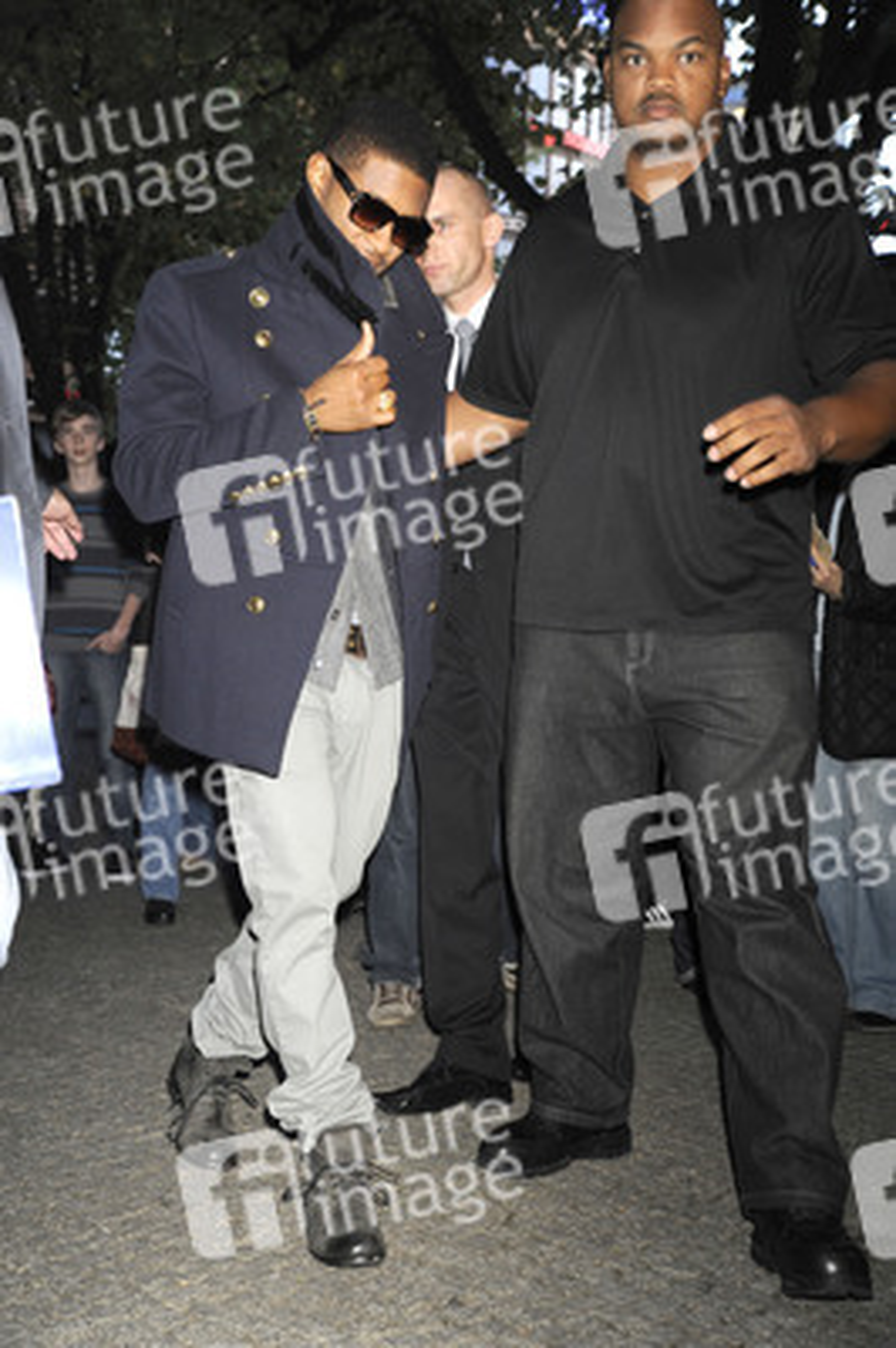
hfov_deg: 28.0
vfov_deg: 41.1
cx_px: 448
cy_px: 674
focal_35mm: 48
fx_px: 1795
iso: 1600
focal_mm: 48
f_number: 4.5
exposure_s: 1/80
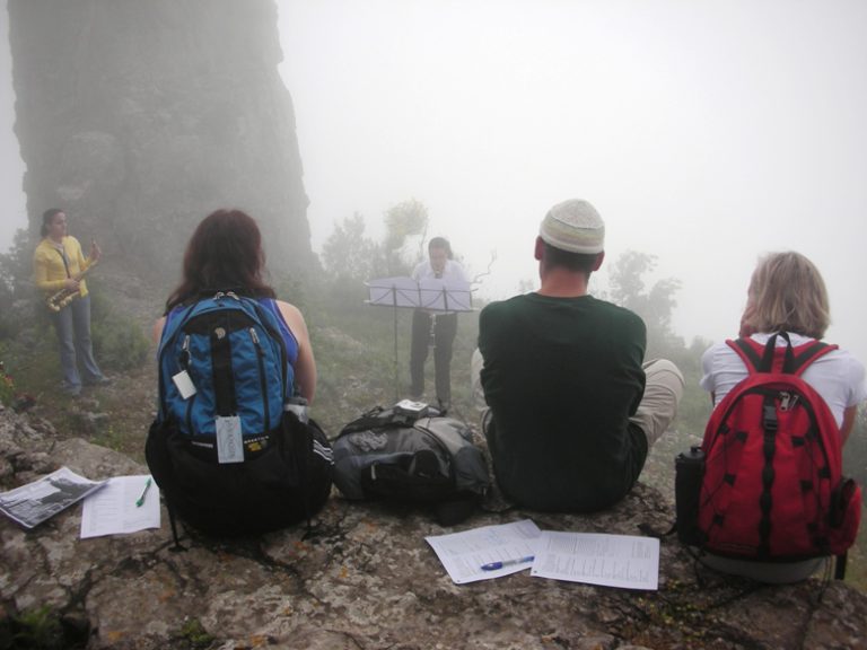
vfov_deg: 40.7
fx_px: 877
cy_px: 325
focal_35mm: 35
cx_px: 434
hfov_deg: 52.6
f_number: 3
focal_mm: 5.8
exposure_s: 1/98.3
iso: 50
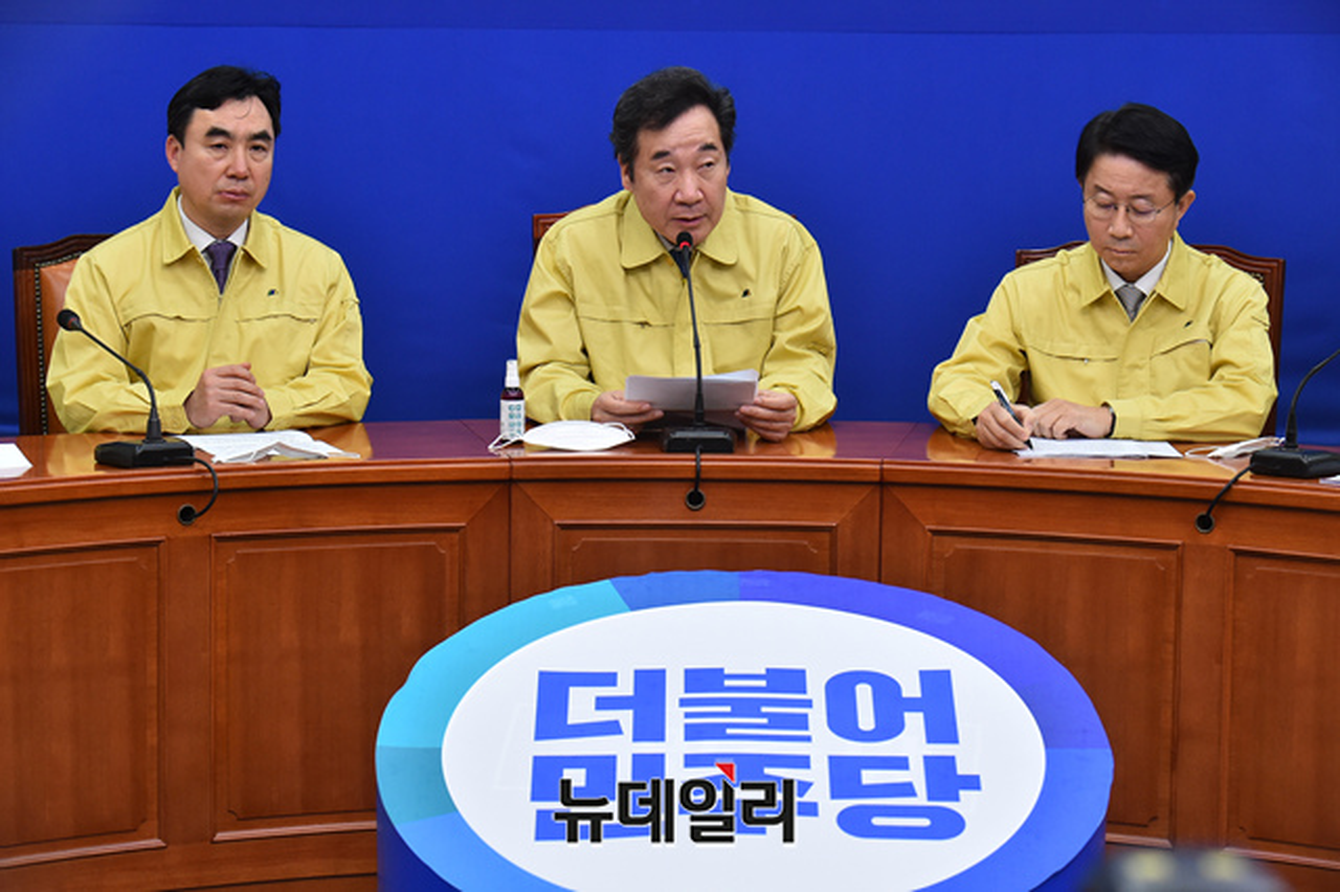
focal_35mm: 116
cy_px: 446
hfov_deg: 17.7
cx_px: 670
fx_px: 4315
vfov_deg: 11.8
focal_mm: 116
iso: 2500
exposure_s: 1/200
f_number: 7.1
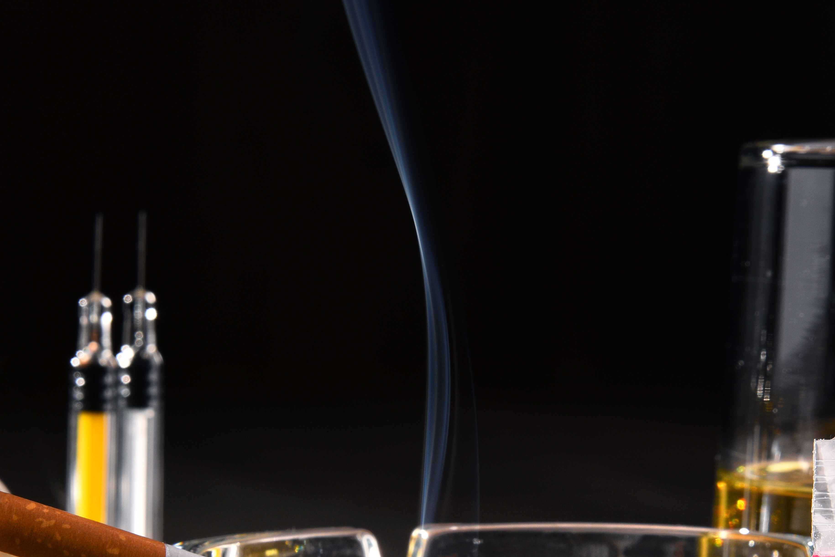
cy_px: 443
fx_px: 8398
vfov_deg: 3.8
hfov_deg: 5.7
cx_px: 482
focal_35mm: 362
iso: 100
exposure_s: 1/125
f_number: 14
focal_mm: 180
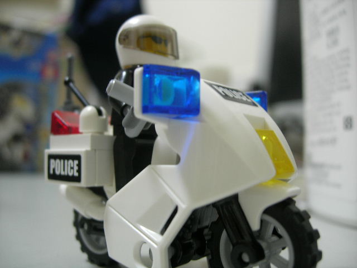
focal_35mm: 38
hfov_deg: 49.0
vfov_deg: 37.7
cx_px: 178
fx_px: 392
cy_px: 134
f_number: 2.8
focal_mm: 7.8
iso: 71
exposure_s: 1/3.9
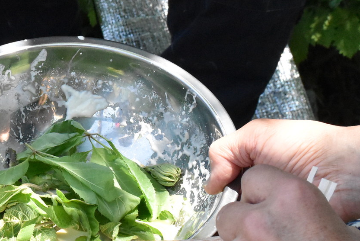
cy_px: 130
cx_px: 60
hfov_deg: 15.5
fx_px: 1311
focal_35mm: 131
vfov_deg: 10.5
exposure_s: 1/1000
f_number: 16
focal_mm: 38
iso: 6400
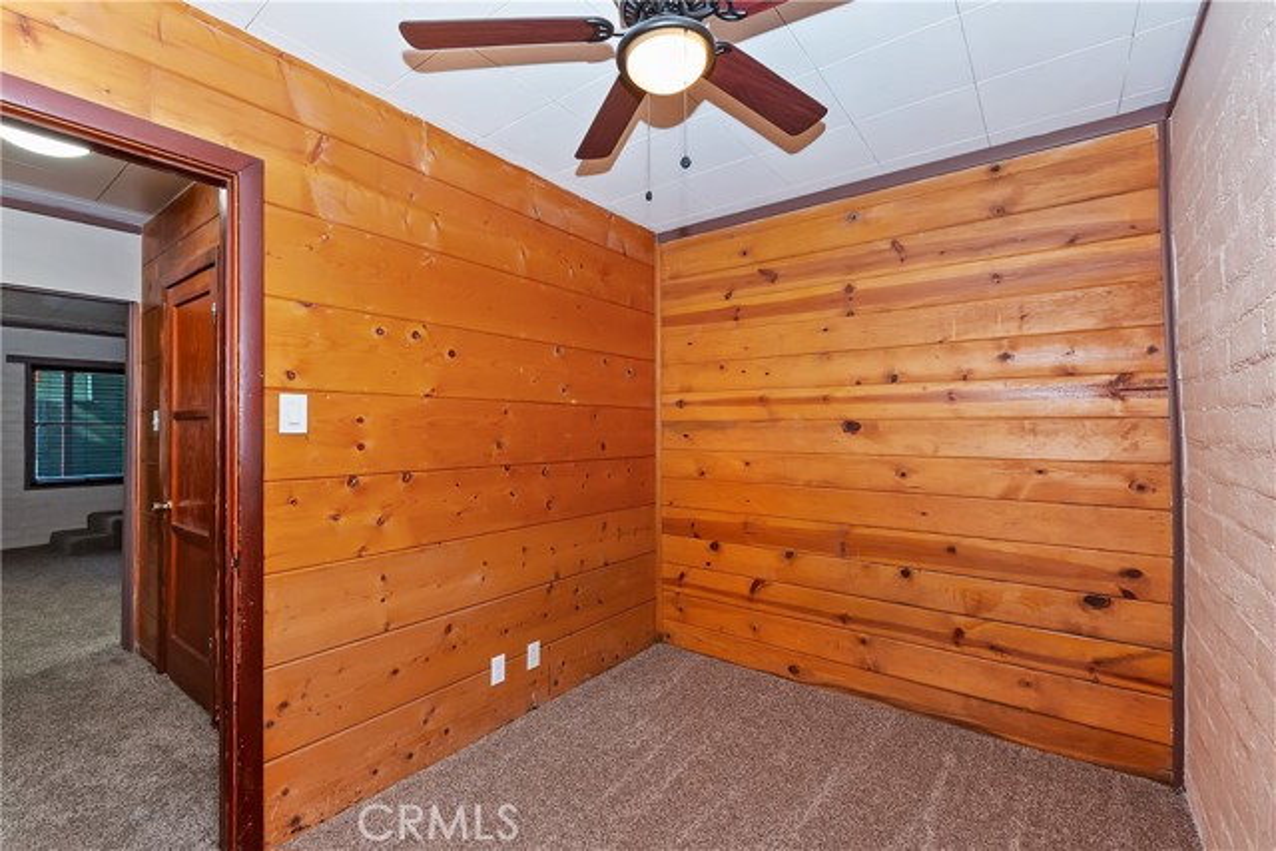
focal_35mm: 15
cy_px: 426
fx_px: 532
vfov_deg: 77.4
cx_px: 638
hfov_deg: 100.4
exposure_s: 1/30
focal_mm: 10
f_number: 8
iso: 400
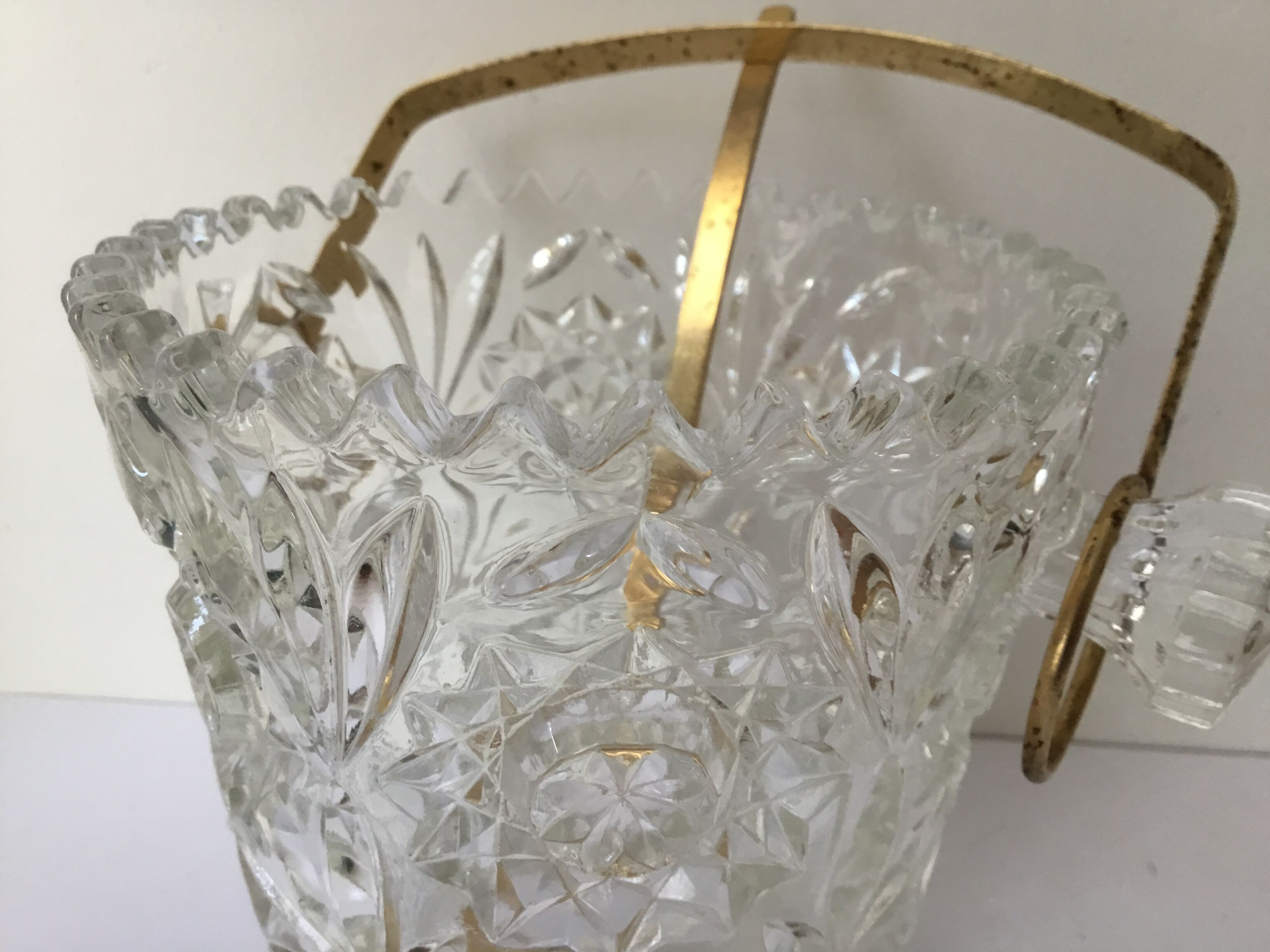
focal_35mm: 31
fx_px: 1137
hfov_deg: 58.4
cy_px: 476
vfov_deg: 45.4
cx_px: 635
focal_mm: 3.3
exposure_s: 1/33
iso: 80
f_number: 2.4
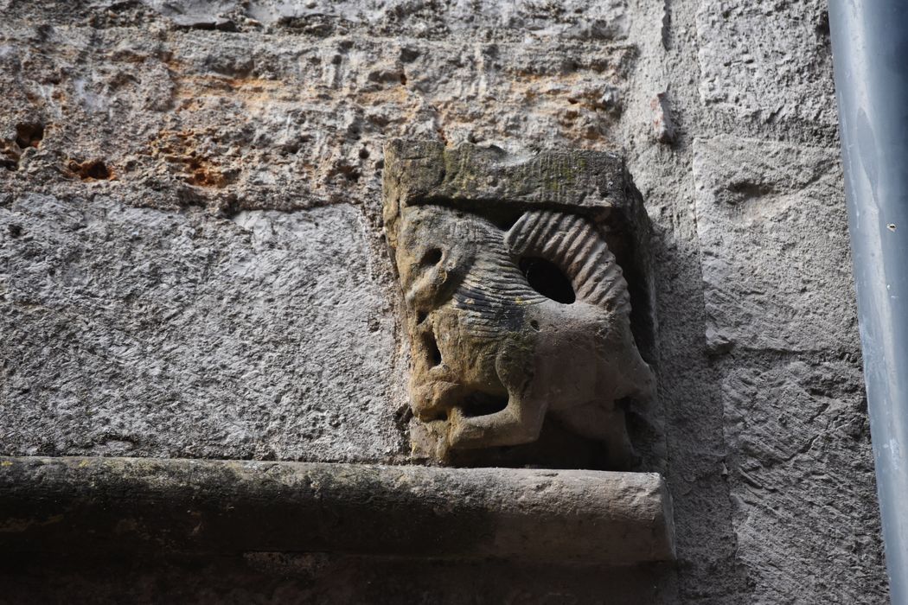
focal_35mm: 300
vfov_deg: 4.6
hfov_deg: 6.9
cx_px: 454
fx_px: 7566
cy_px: 302
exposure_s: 1/500
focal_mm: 200
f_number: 5.6
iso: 800
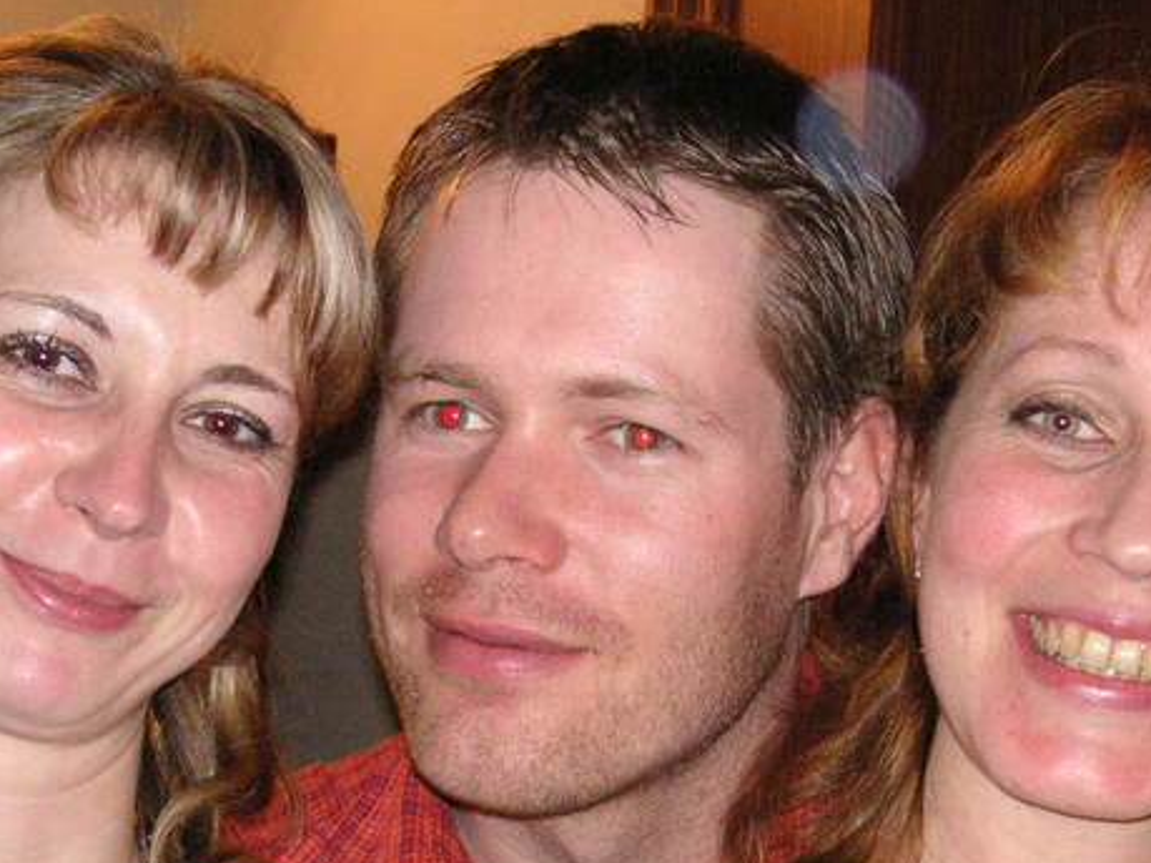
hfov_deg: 23.8
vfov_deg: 17.8
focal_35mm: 82
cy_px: 685
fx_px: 2726
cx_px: 519
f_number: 3.3
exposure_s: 1/45
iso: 160
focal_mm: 7.8
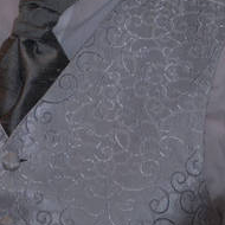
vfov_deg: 1.9
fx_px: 6905
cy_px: -68
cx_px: 39
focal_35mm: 939
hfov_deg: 1.9
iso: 280
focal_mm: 200
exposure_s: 1/200
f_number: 5.6
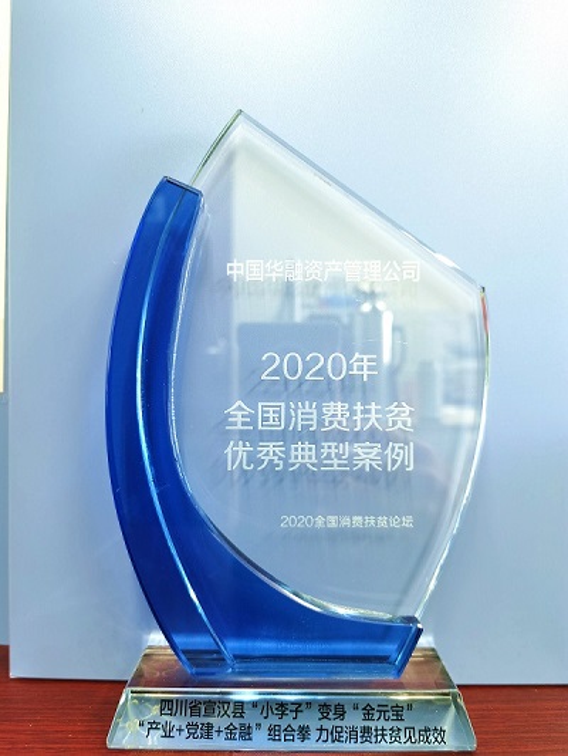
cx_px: 284
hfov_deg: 51.4
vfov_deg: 65.3
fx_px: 590
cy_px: 378
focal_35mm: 27
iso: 250
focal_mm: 5.56
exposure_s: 1/50
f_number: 1.6
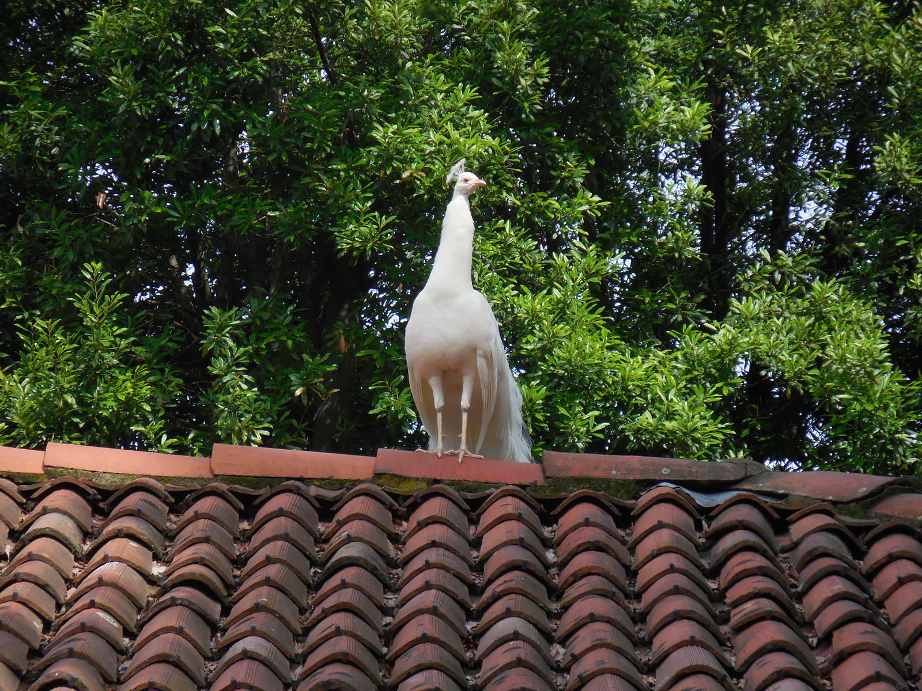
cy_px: 346
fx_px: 5940
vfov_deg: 6.7
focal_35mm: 223
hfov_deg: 8.9
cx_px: 461
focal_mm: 40.2
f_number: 5.8
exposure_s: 1/320
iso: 125
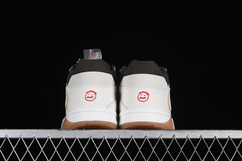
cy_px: 80
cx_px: 121
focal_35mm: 75
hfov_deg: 27.0
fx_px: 504
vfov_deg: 18.2
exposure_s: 1/80
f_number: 8
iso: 160
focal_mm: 50
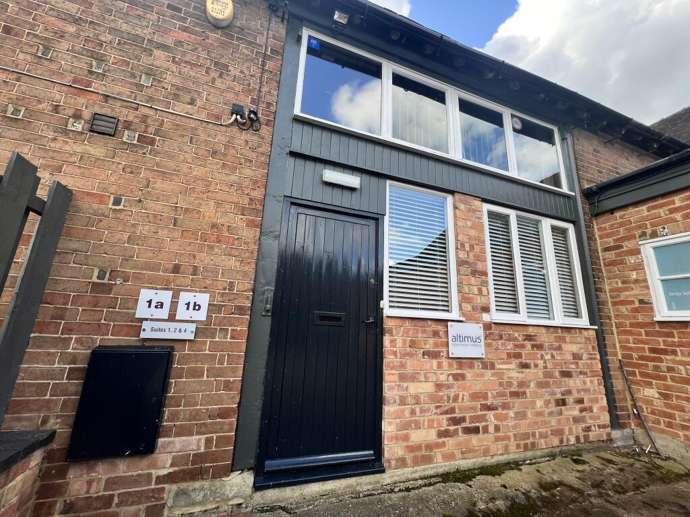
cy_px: 258
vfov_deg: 89.9
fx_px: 259
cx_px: 345
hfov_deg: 106.2
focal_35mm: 13
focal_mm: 1.57
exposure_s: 1/231
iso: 32
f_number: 1.8
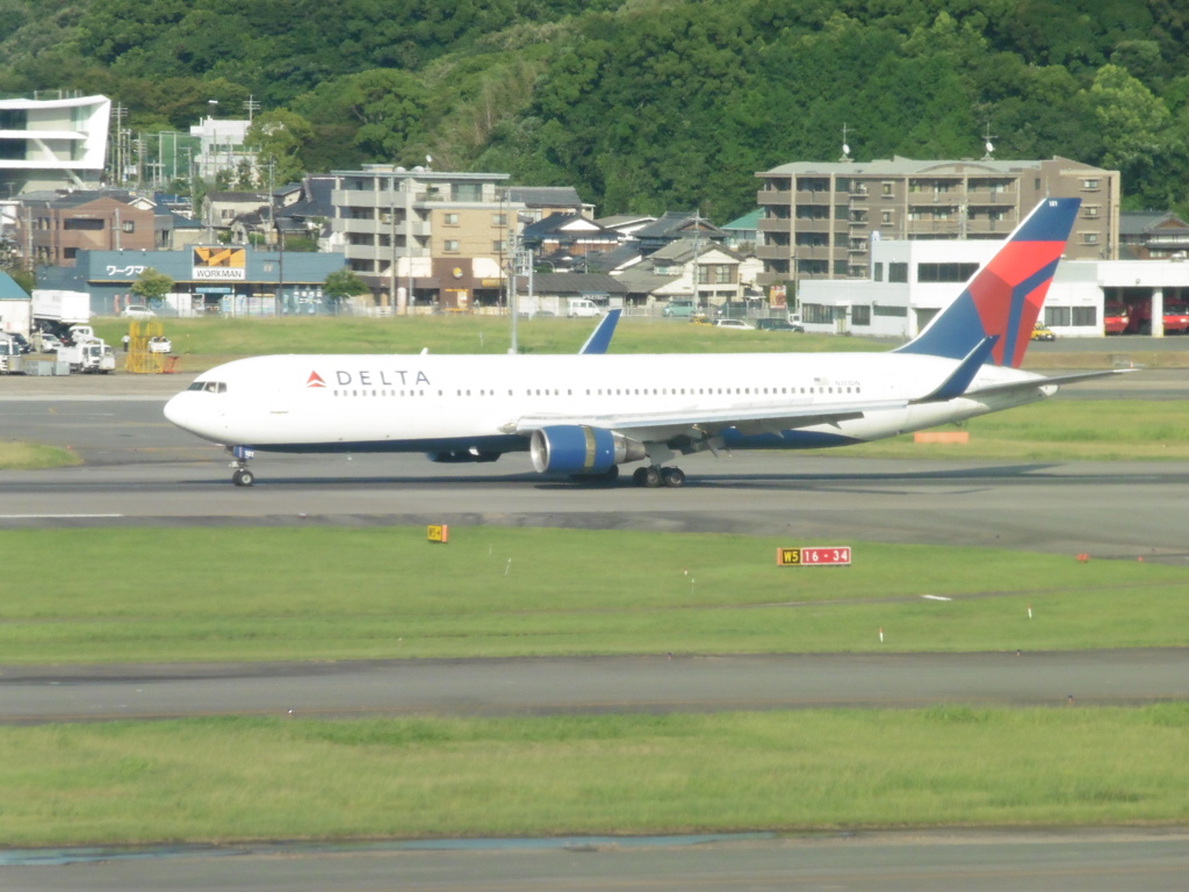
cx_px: 594
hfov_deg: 6.4
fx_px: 10717
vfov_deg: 4.8
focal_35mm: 312
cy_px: 446
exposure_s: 1/640
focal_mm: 55.7
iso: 400
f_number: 6.3
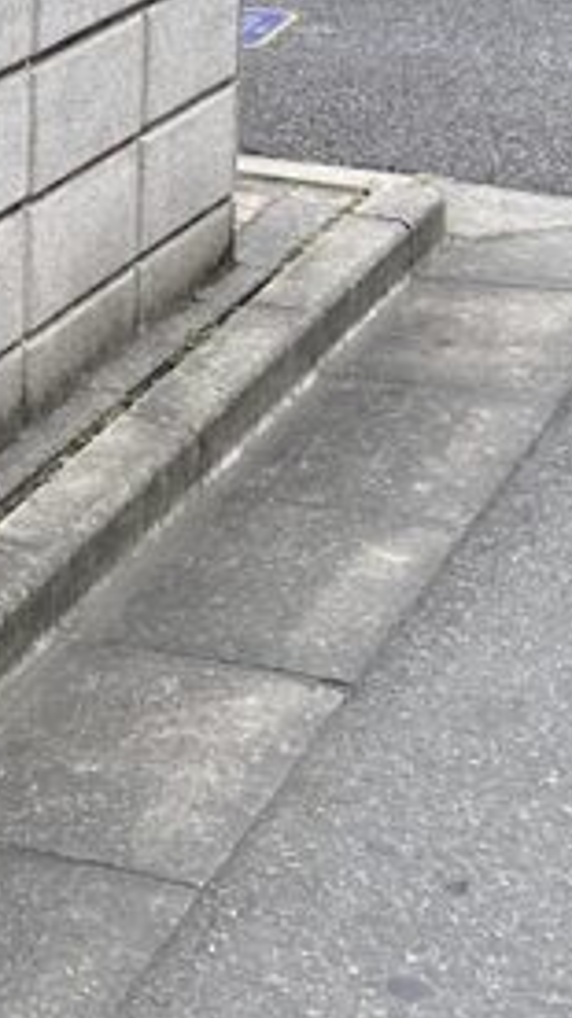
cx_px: -1114
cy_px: -358
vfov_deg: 18.7
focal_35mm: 105
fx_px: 2835
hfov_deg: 9.3
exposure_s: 1/606
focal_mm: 4.25
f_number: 1.8
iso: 32
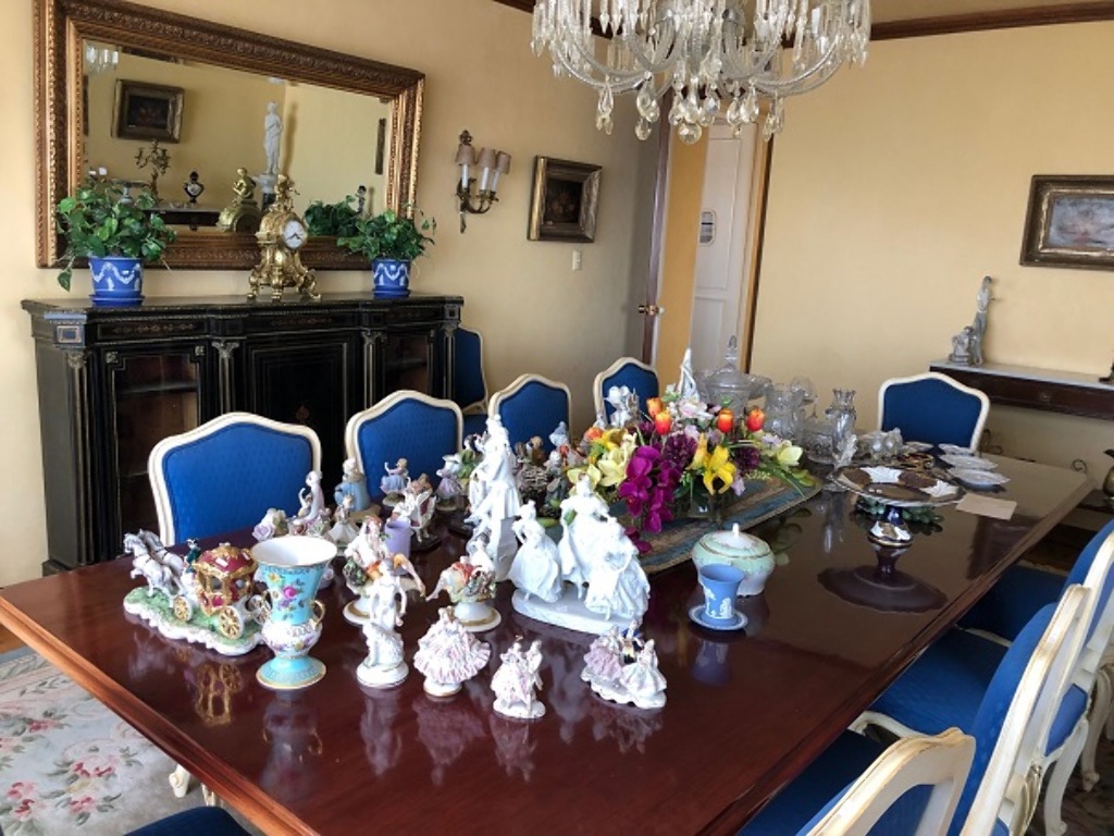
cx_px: 557
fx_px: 901
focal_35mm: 28
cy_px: 418
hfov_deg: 63.4
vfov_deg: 49.7
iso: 32
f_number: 1.8
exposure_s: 1/30
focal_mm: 3.99
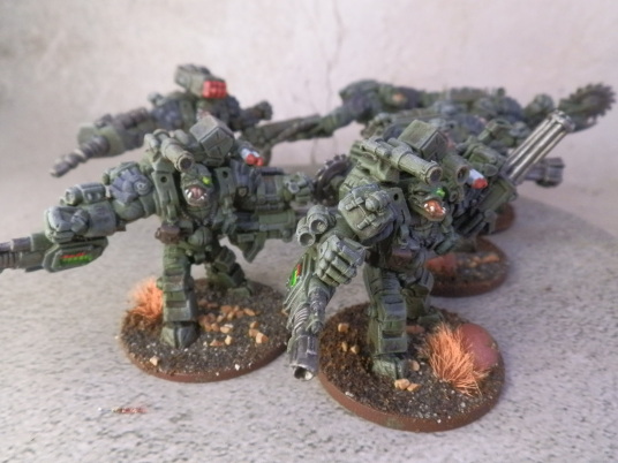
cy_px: 232
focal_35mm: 28
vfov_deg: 49.7
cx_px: 309
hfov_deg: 63.4
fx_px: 500
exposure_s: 1/80
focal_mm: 5
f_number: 3.1
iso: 400
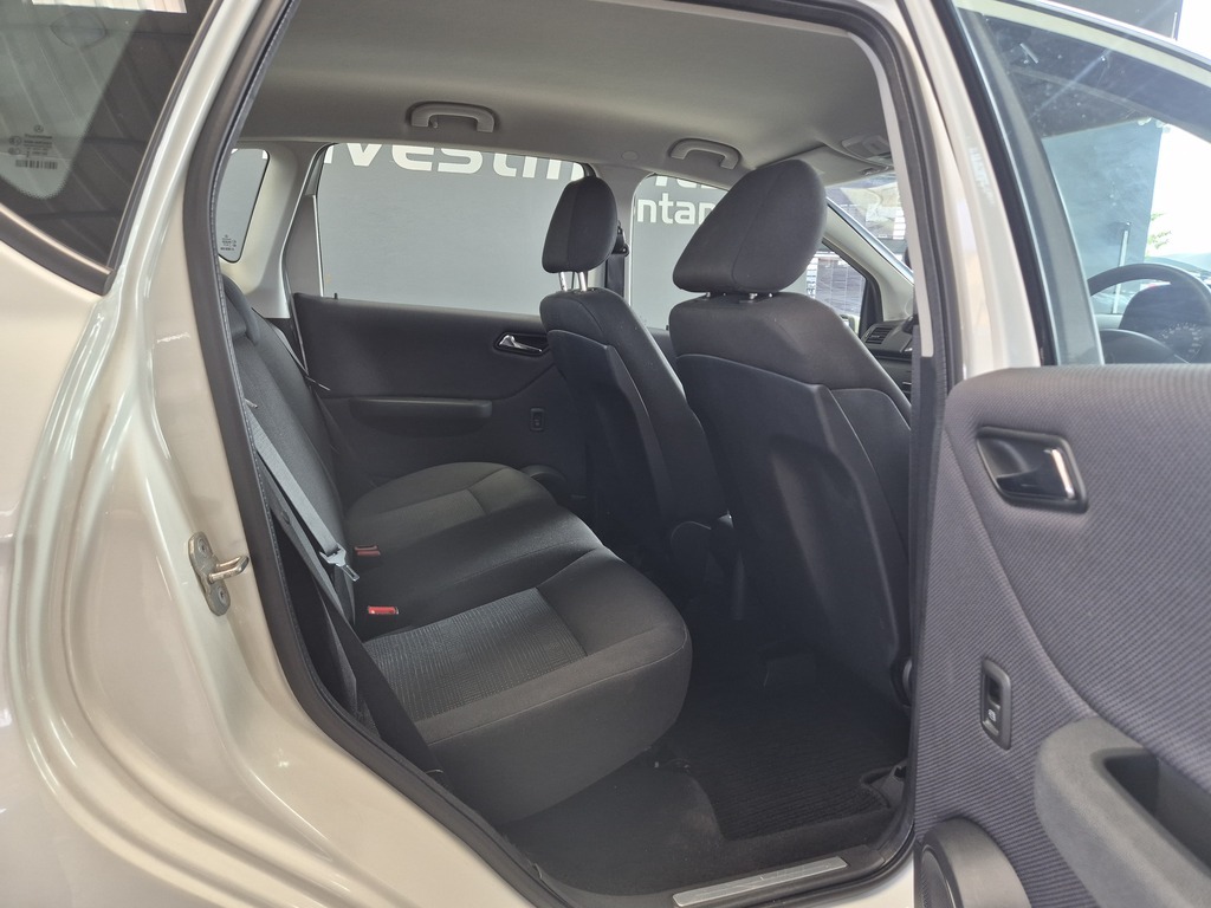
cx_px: 606
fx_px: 805
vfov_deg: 58.9
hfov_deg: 73.9
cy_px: 454
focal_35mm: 23
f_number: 1.8
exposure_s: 1/180
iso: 160
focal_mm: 5.4
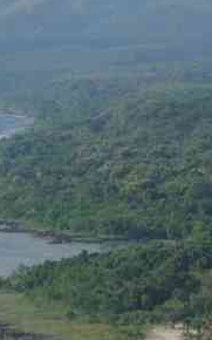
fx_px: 2341
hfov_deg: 5.2
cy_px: 104
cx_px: 21
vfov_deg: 8.3
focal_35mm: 253
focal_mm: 47.5
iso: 100
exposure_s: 1/180
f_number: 8
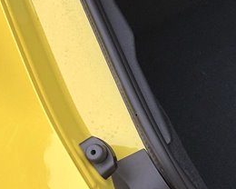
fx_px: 733
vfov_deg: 14.4
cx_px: 356
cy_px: -1
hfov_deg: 16.6
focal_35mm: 105
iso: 20
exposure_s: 1/649
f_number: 1.8
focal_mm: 3.99
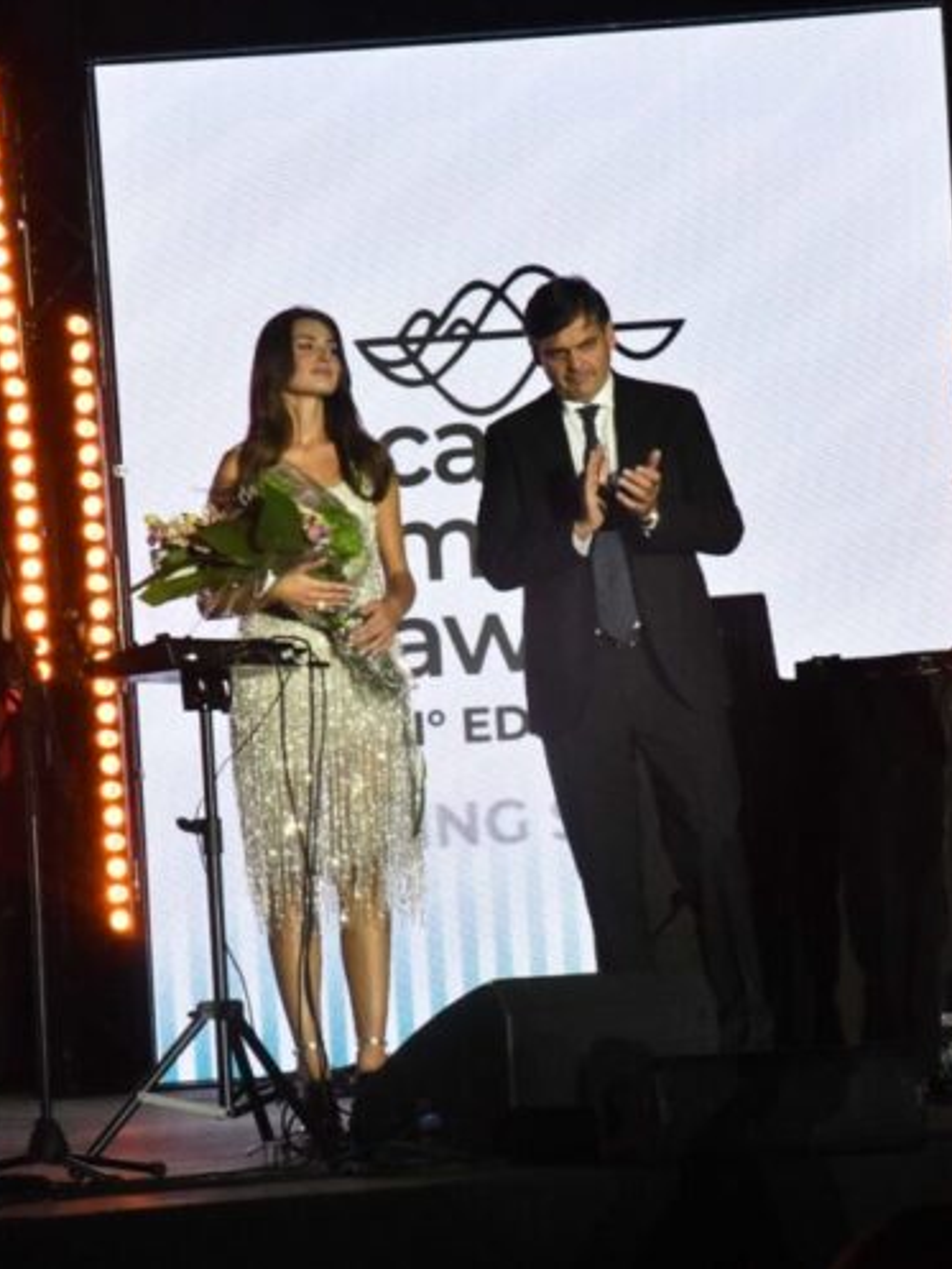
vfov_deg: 11.4
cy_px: 633
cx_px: 531
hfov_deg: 8.5
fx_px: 6378
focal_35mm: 174
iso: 8000
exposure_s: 1/160
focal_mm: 100
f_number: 18
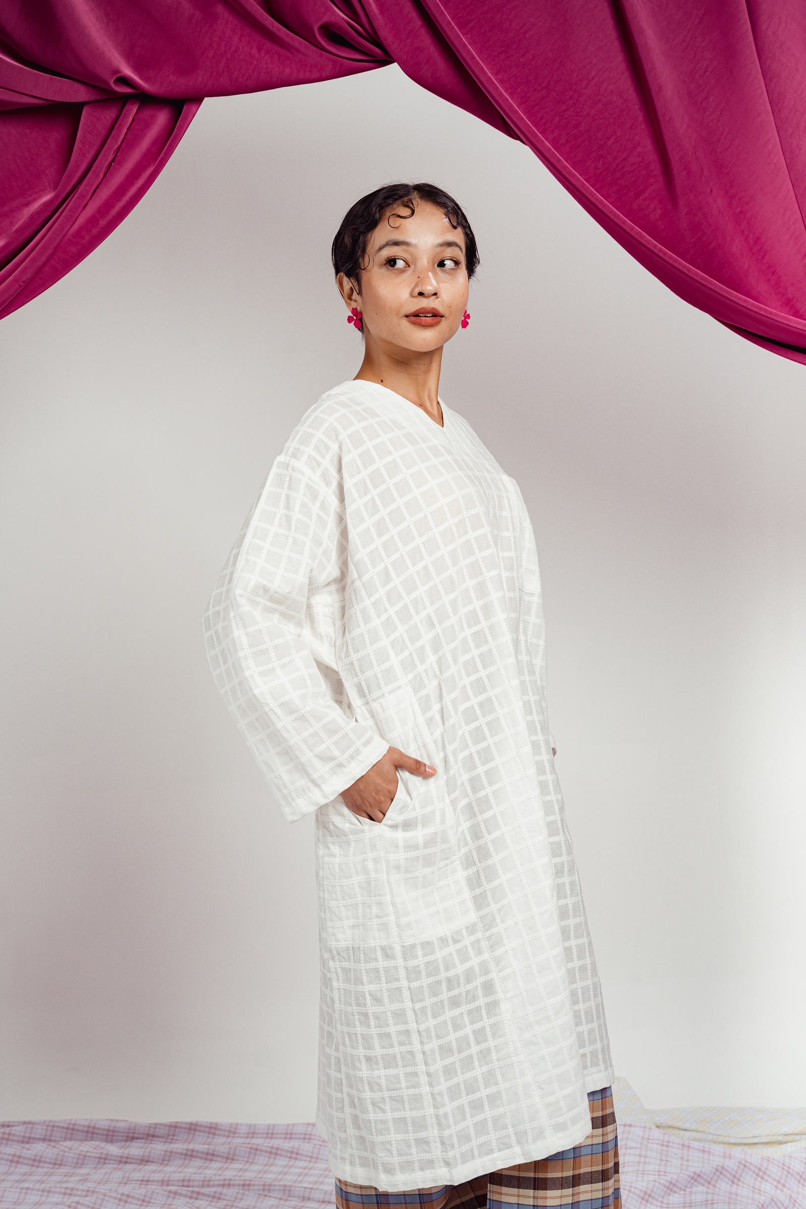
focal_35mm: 50
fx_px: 1679
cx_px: 403
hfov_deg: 27.0
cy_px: 604
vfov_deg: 39.6
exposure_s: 1/200
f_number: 6.3
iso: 160
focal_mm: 50
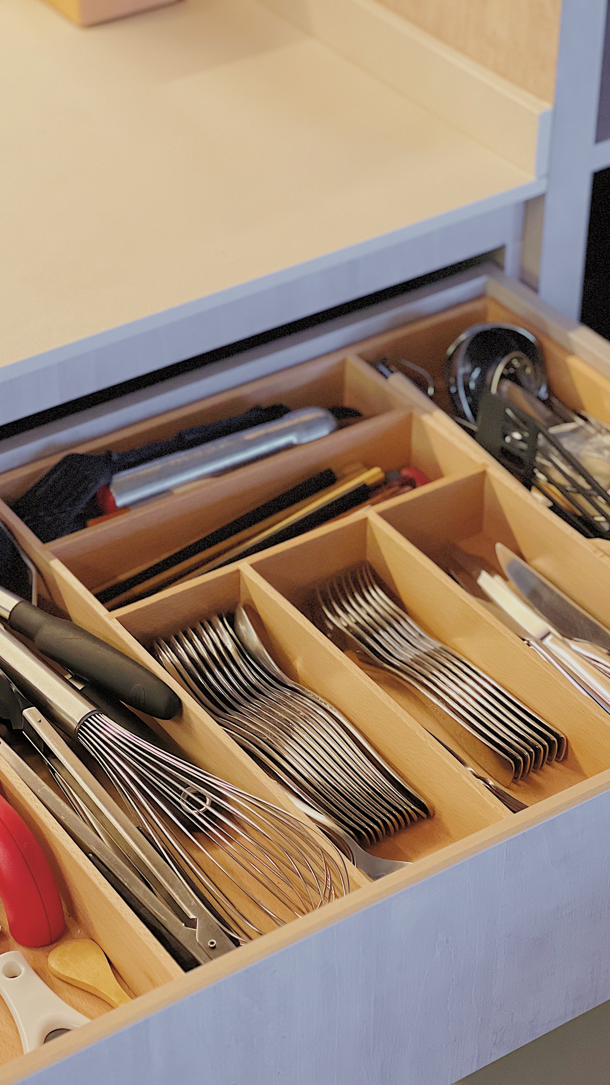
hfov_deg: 14.4
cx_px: 250
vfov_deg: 25.3
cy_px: 543
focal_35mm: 84
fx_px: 2416
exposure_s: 1/40
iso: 320
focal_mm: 9
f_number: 2.8
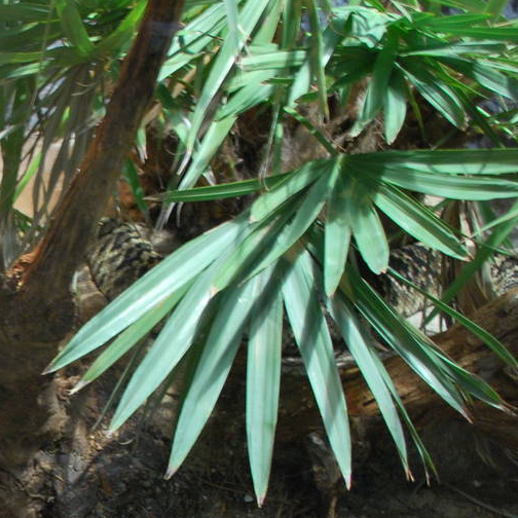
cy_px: 498
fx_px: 1236
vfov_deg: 22.9
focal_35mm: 73
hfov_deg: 21.5
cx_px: -151
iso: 400
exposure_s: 1/15
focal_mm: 18
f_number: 3.5
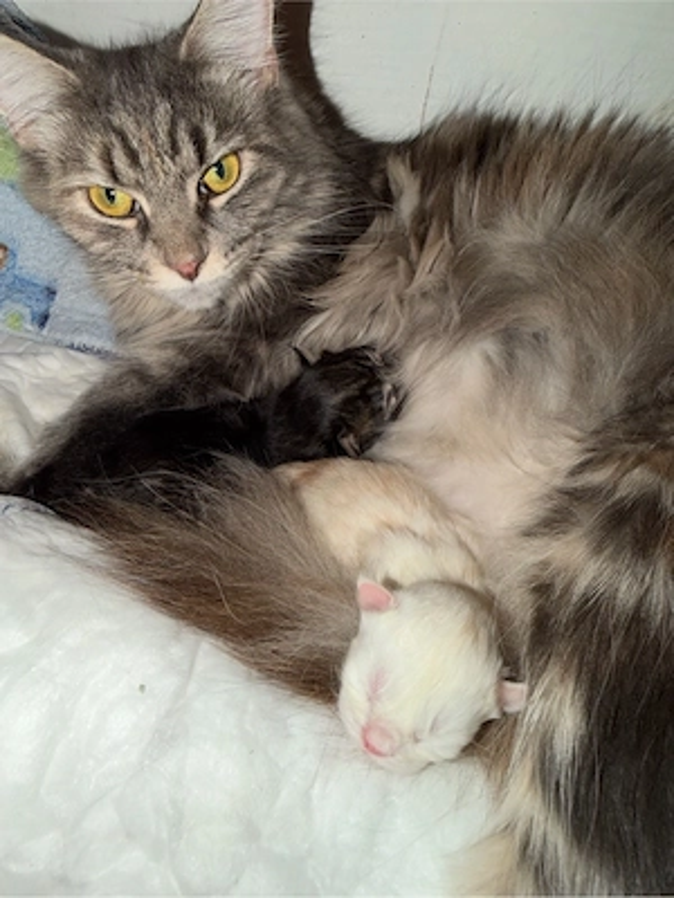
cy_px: 449
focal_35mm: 24
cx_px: 337
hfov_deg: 56.8
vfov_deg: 71.6
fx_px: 623
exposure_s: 1/58
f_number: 2.2
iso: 12
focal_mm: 2.22
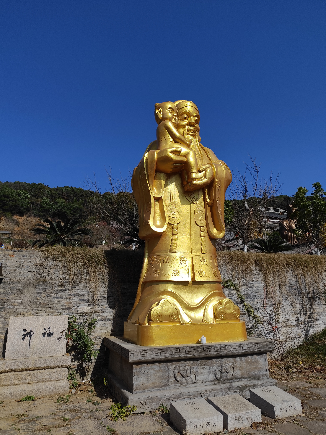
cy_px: 218
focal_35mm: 23
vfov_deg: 73.9
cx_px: 163
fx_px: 289
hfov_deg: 58.9
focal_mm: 6.14
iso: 50
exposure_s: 1/2384
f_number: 1.65
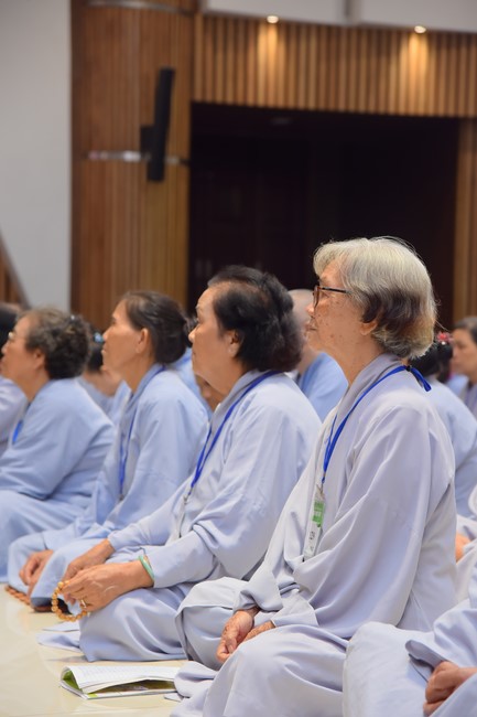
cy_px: 358
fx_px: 1889
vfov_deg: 21.5
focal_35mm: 95
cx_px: 238
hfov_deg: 14.4
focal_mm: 95
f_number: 5.6
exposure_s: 1/125
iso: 1250
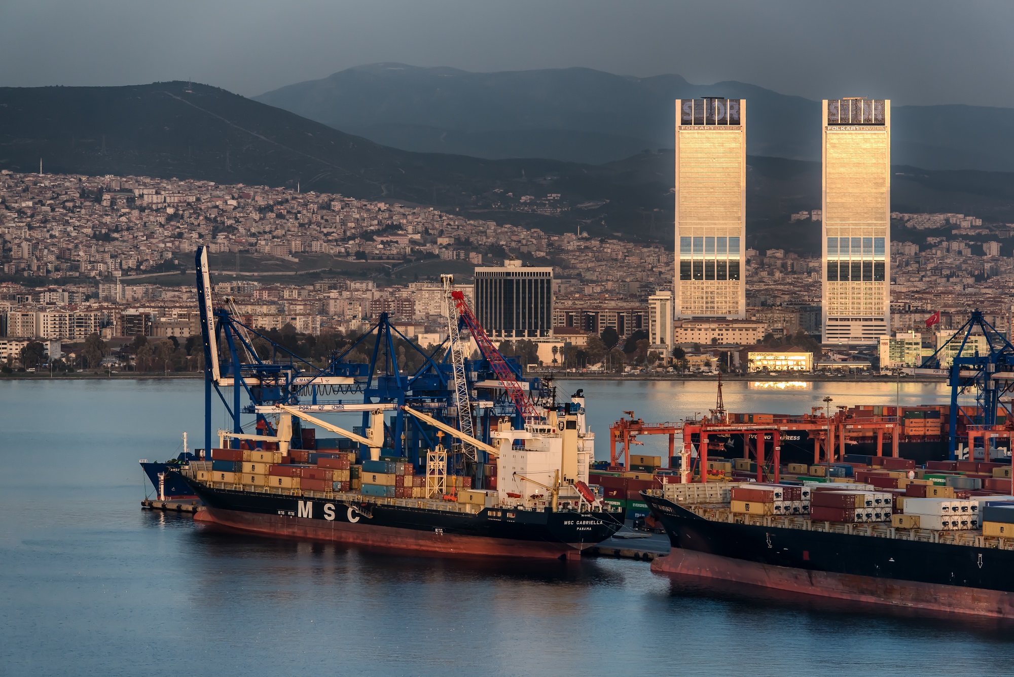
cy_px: 338
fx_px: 3944
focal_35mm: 140
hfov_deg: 14.7
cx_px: 507
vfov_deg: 9.8
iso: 800
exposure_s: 1/1250
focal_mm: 140
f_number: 5
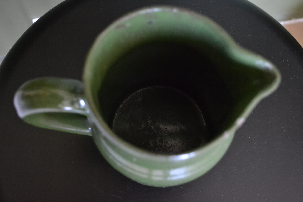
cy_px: 101
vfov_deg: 31.9
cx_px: 152
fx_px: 353
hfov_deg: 46.4
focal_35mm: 42
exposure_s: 1/20
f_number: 4.5
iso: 3200
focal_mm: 28
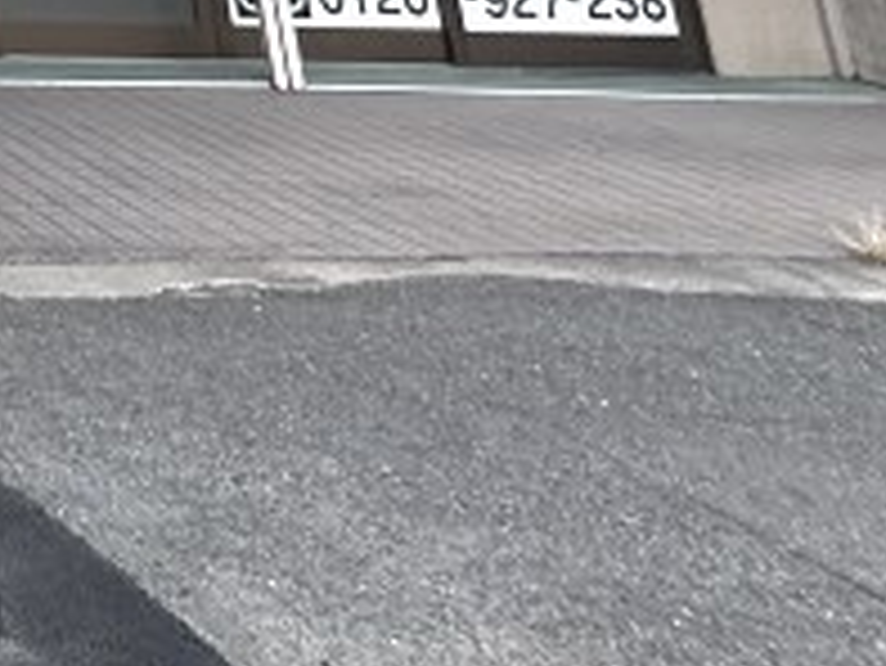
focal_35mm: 71
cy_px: -932
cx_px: -958
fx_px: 1818
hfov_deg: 17.6
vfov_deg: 14.2
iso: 40
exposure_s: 1/103
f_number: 2.2
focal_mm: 2.22
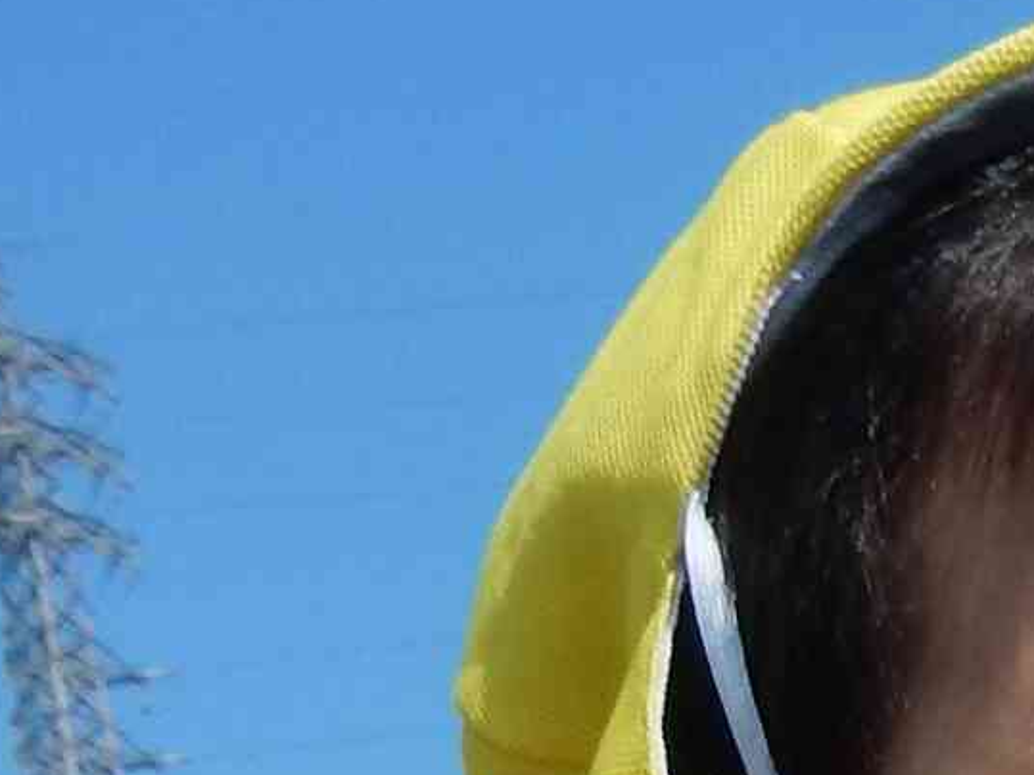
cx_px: 2691
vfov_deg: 9.7
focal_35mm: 139
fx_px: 4151
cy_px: 1727
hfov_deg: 11.2
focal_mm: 4.5
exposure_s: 1/2000
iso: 125
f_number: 3.7
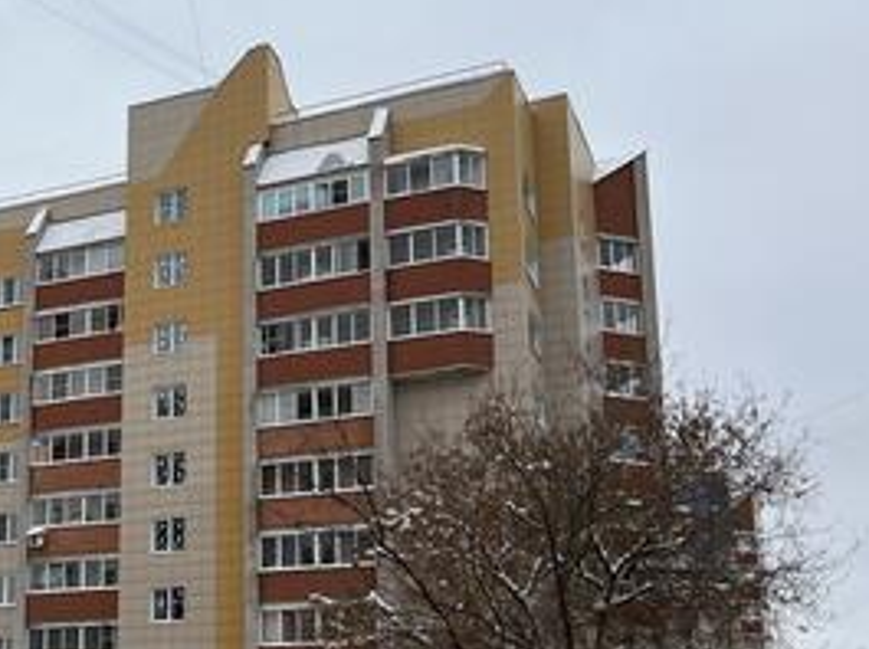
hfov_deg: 33.9
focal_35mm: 54
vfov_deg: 26.6
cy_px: 492
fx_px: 1354
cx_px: 105
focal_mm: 5.7
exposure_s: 1/458
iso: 50
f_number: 1.5
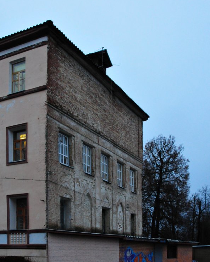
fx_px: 319
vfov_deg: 44.7
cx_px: 106
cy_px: 149
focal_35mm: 41
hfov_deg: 36.5
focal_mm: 24
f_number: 6.3
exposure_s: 1/320
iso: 2000
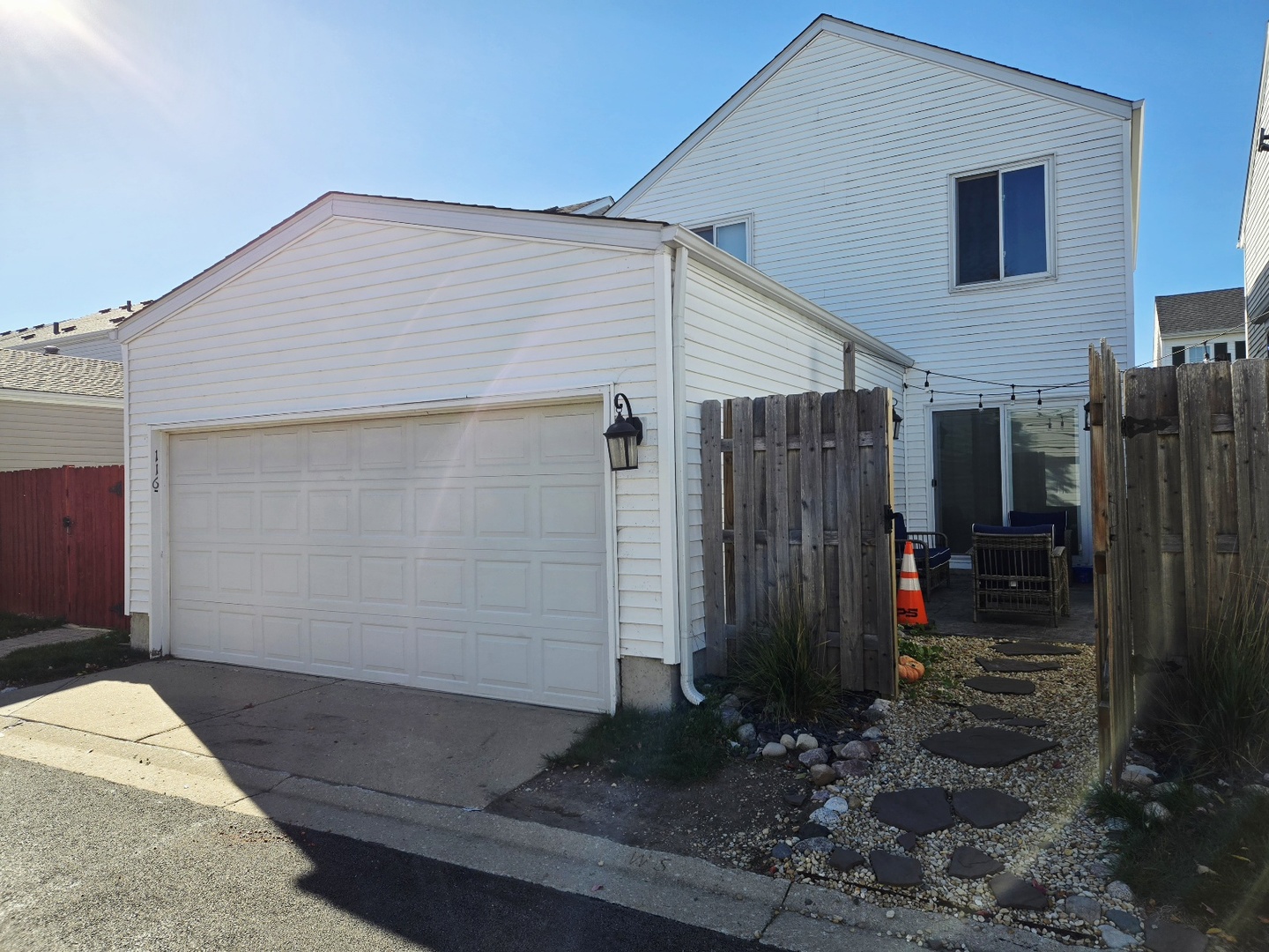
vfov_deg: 58.9
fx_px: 843
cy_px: 476
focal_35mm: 23
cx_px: 634
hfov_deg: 73.9
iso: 25
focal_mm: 5.4
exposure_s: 1/1667
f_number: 1.8
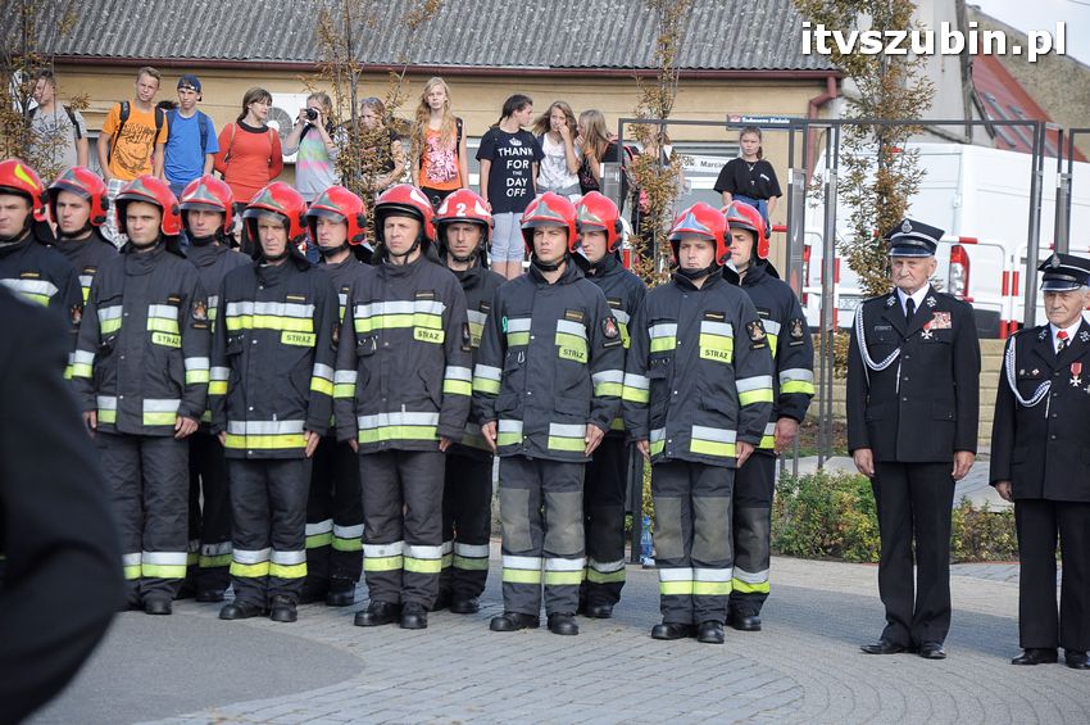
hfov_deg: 13.1
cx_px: 545
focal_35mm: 158
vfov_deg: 8.7
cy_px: 362
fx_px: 4764
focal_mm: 105
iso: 400
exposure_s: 1/500
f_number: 5.6
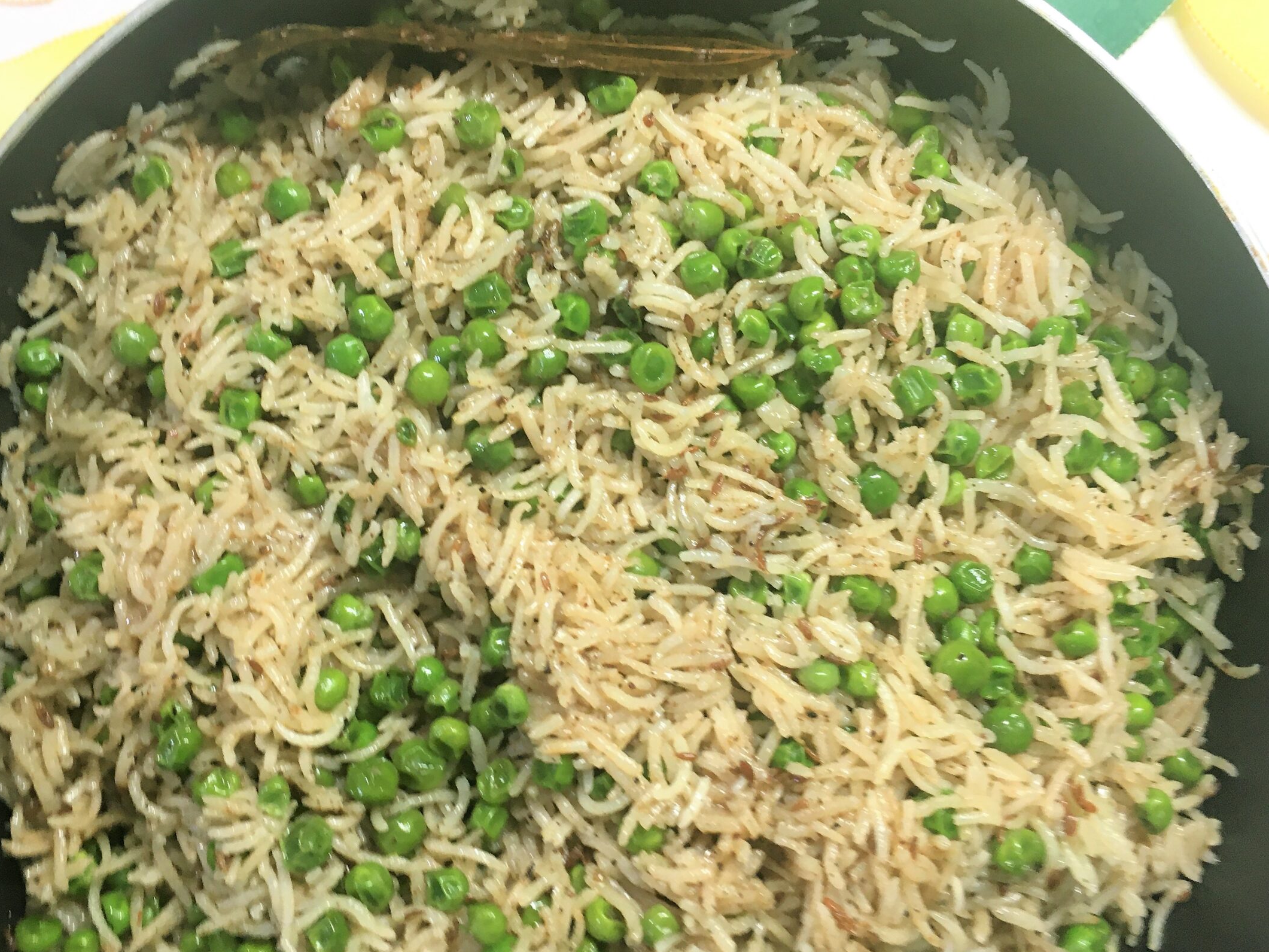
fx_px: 1283
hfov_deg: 52.5
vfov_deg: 40.7
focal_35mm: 35
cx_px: 561
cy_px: 516
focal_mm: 4.15
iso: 80
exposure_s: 1/33
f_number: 2.2
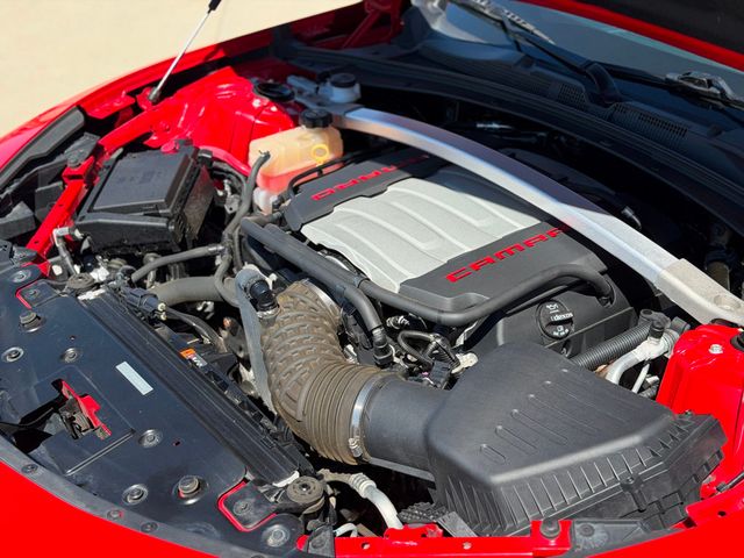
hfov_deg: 39.7
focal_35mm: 48
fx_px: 1032
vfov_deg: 30.3
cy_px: 279
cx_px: 372
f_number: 1.78
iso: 64
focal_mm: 6.76
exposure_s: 1/2976
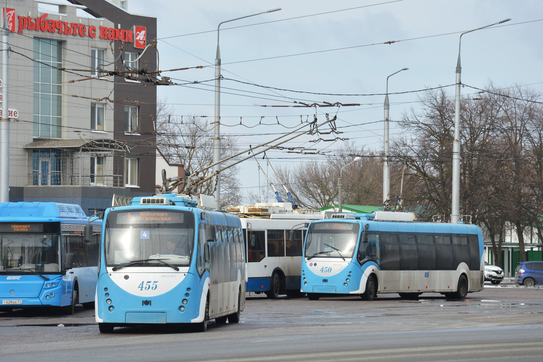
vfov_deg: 8.7
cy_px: 181
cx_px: 272
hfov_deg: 13.0
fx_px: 2375
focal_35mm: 158
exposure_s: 1/250
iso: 100
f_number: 8
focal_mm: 105
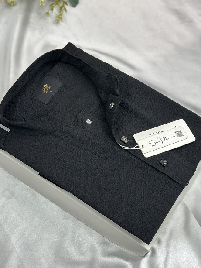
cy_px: 129
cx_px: 100
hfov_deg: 29.1
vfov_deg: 38.2
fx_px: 387
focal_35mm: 50
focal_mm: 6.86
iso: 80
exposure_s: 1/100
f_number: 1.78
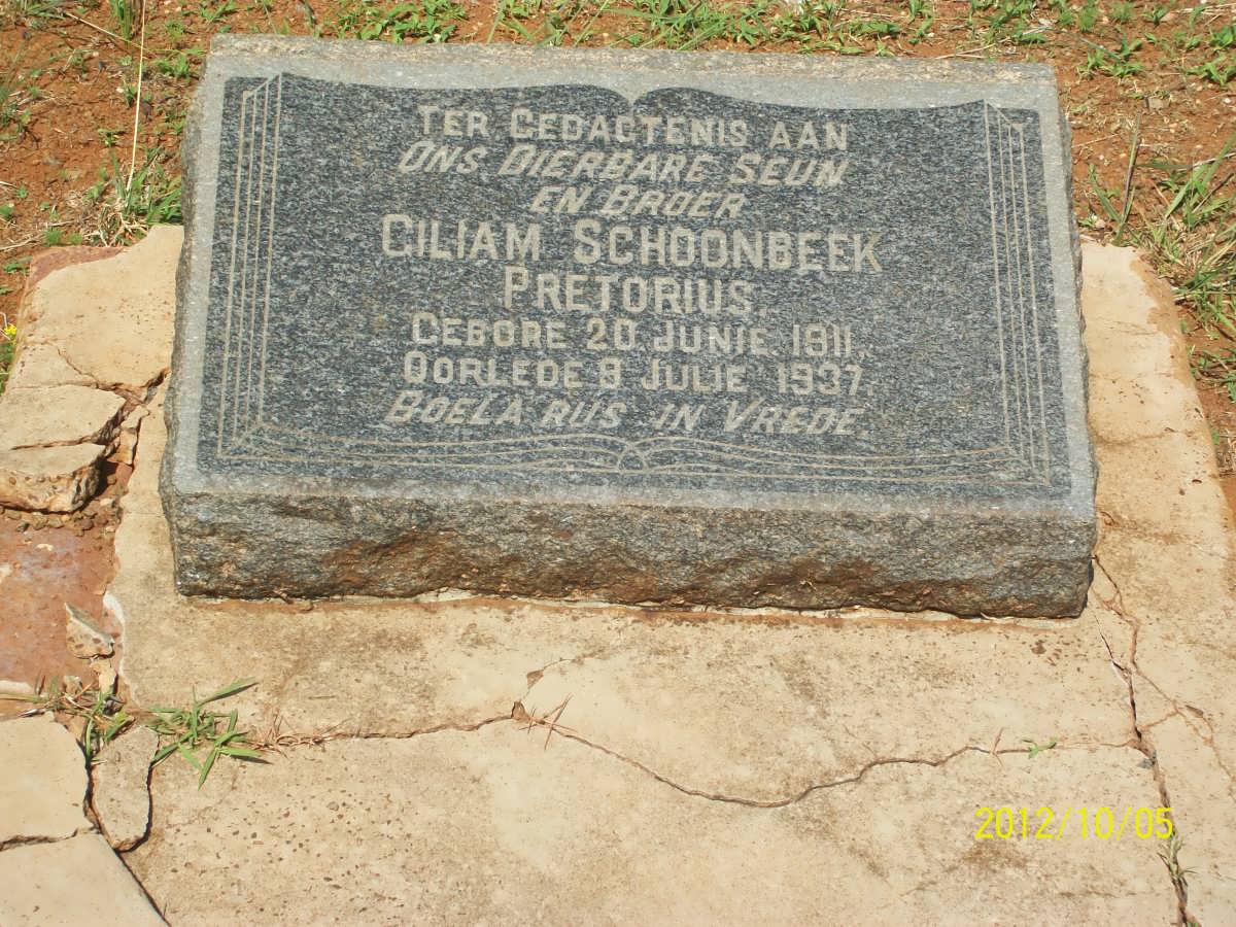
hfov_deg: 22.5
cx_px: 618
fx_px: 3106
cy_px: 464
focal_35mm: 87
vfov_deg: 17.0
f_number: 4.3
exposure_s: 1/640
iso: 64
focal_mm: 14.3
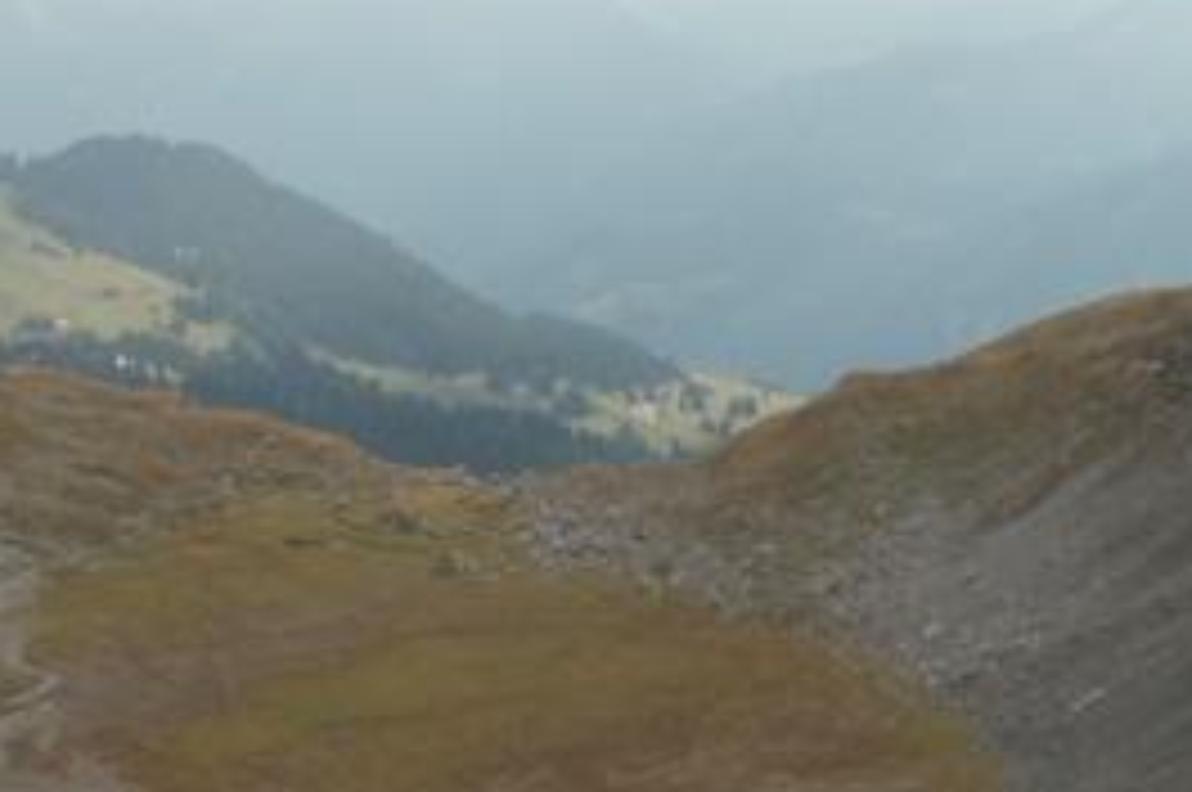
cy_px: 536
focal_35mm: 88
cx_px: 715
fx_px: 2910
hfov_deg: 23.1
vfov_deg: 15.5
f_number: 5.6
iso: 50
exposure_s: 1/200
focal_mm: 5.86
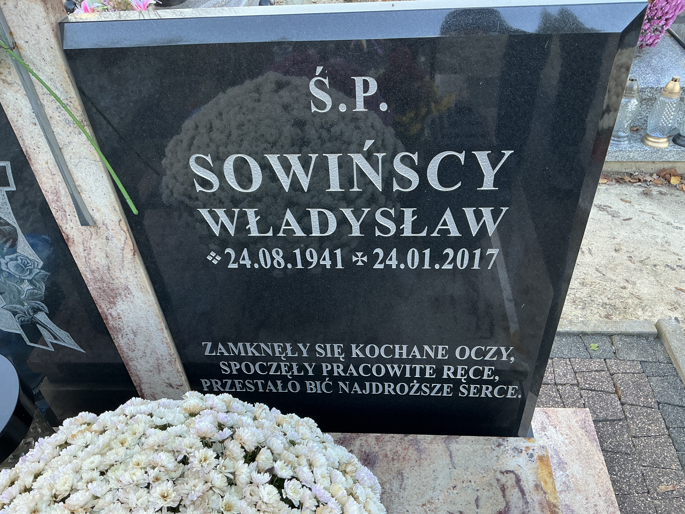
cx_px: 342
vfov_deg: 49.7
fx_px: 554
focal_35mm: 28
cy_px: 257
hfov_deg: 63.4
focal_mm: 3
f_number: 1.8
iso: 40
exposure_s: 1/60
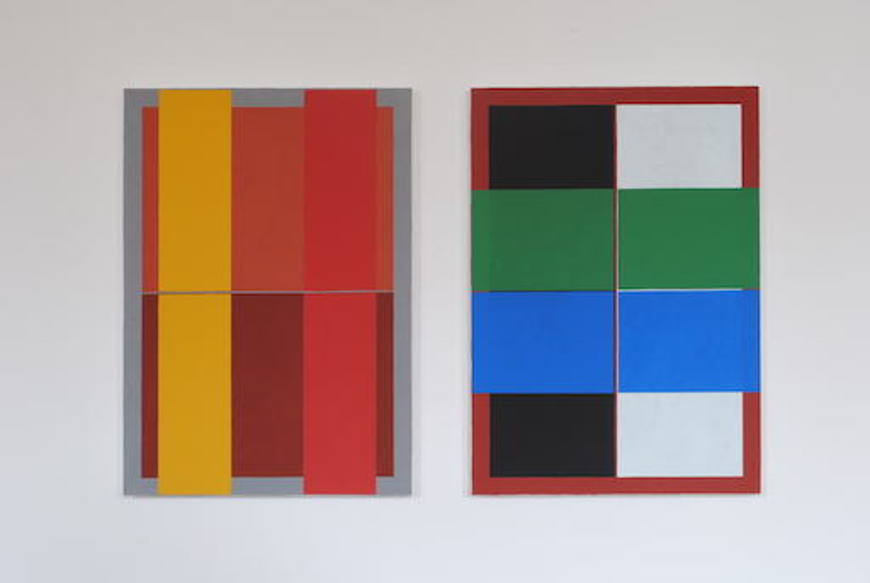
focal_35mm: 51
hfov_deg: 38.8
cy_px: 292
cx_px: 435
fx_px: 1234
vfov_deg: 26.6
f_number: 13
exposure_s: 1.3
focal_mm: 34
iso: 100
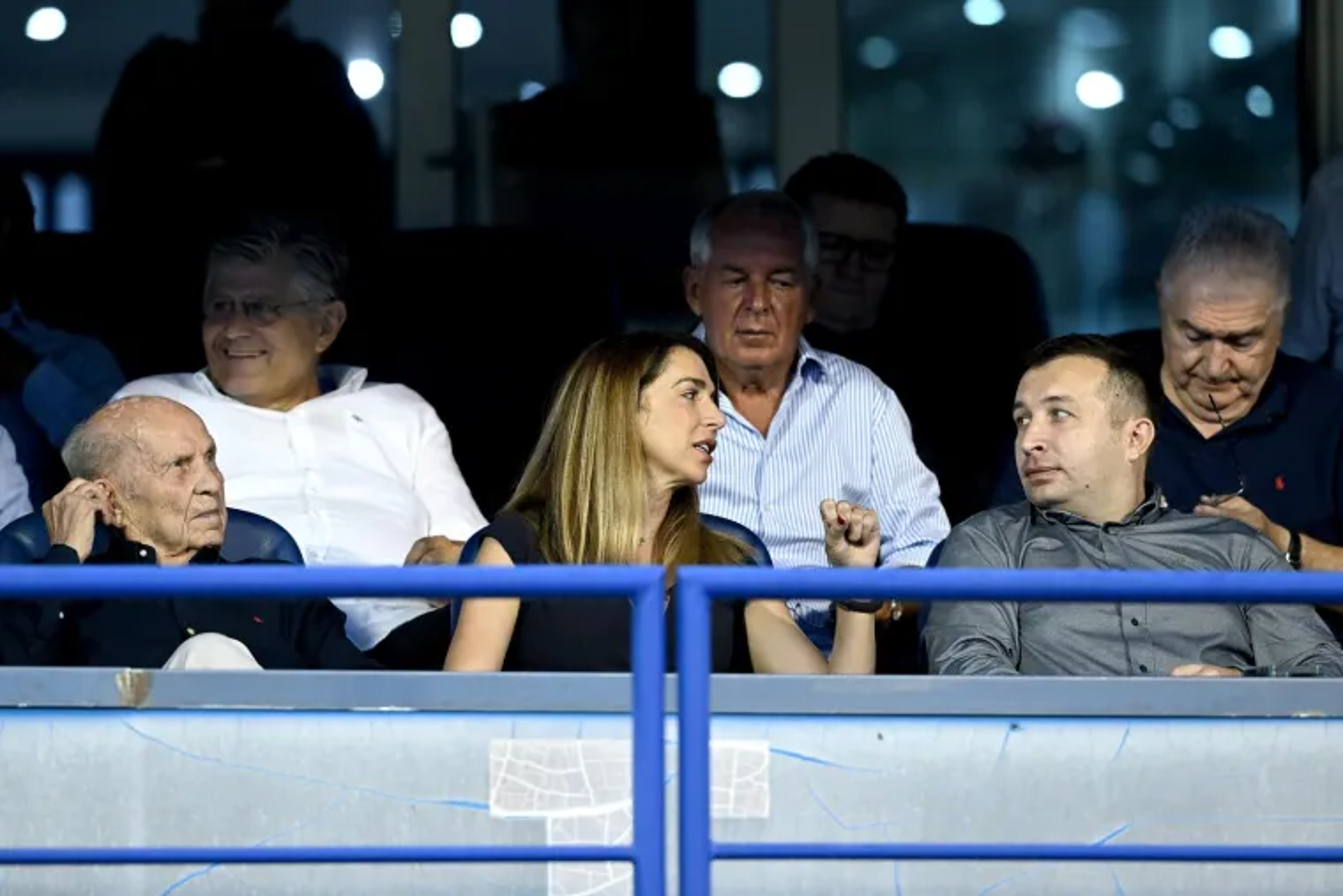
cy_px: 448
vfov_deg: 3.4
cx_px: 672
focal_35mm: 400
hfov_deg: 5.2
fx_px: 14924
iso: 3200
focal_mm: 400
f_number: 4
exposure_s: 1/320
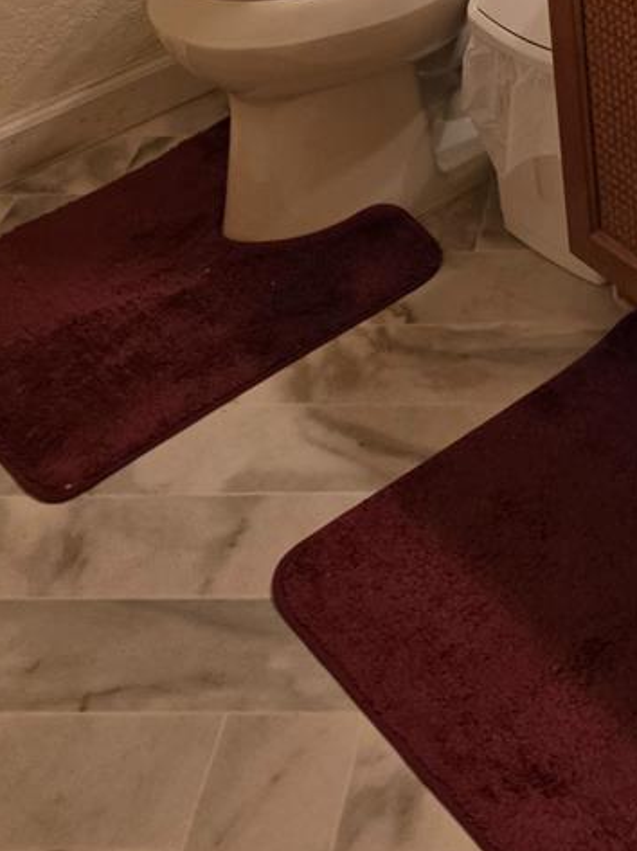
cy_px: -399
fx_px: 1794
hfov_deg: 18.6
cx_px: 850
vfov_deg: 22.3
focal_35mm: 73
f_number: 1.7
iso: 250
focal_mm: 6.3
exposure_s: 1/120
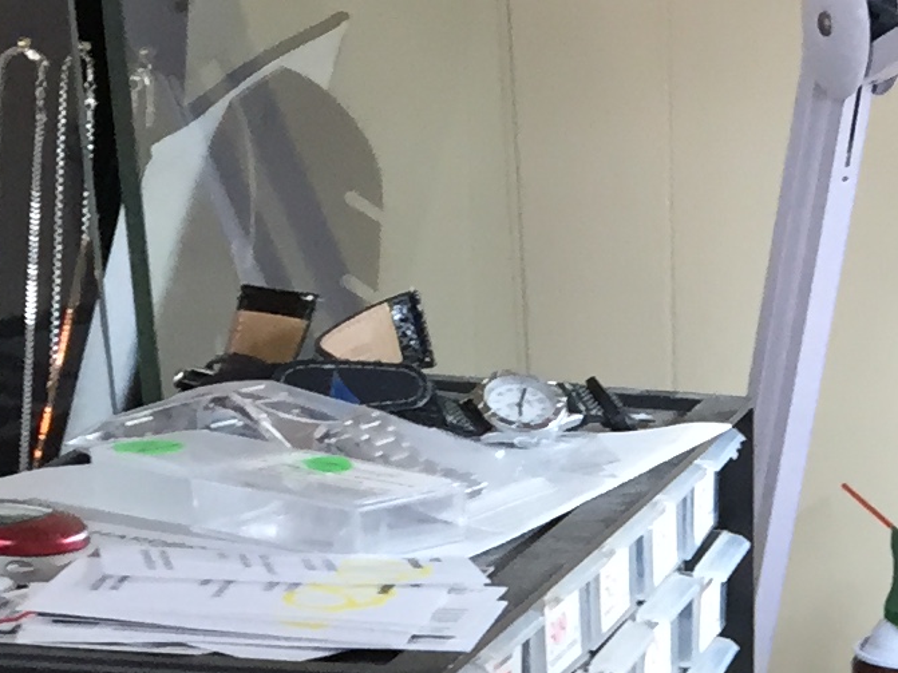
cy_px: 1145
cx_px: 1329
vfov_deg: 10.0
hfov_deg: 13.2
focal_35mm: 141
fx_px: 3657
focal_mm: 4.15
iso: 32
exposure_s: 1/30
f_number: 2.2
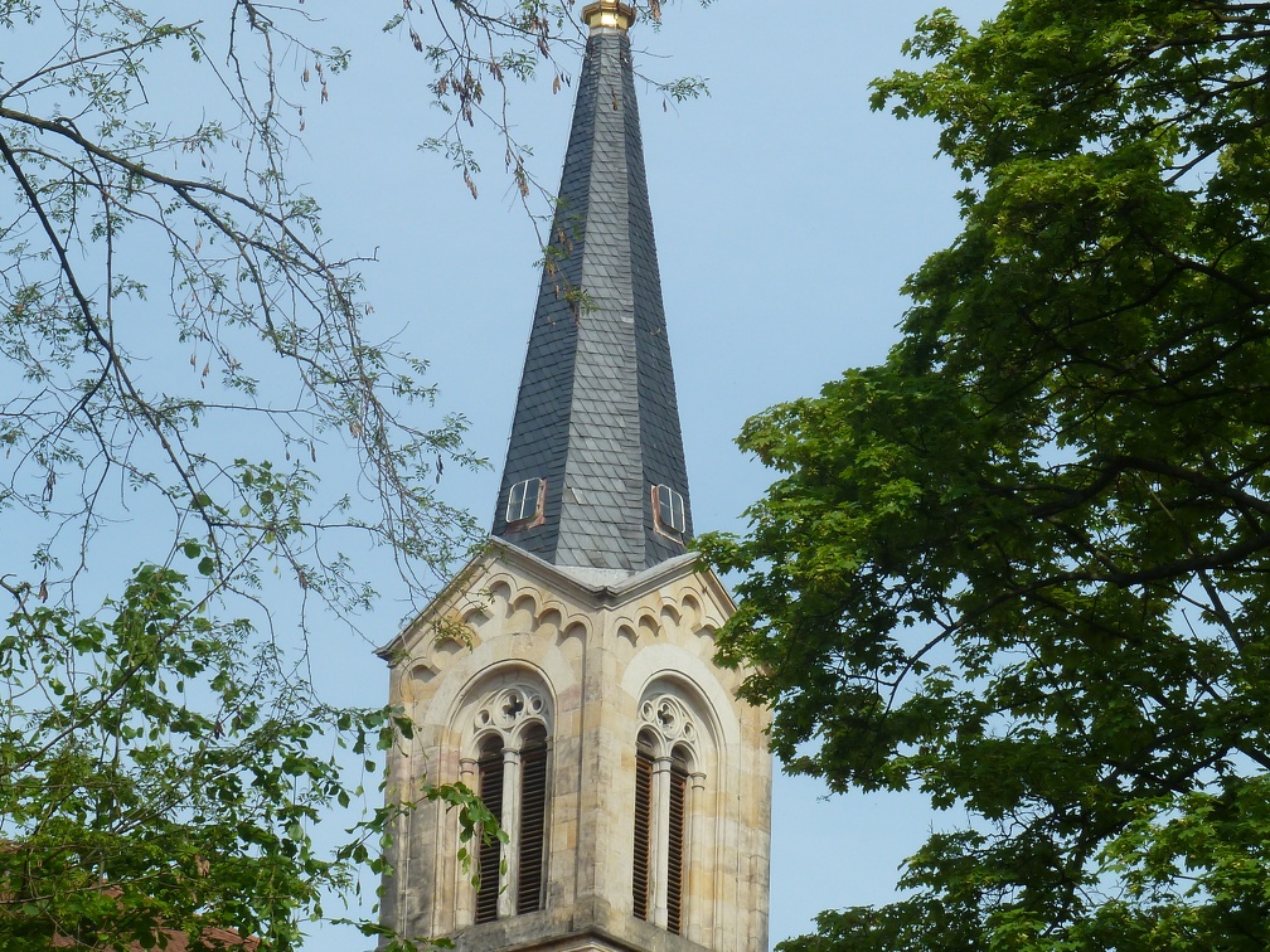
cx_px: 635
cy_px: 476
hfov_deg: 18.9
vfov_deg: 14.2
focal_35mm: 104
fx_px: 3816
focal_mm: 17
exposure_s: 1/400
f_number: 5
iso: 80
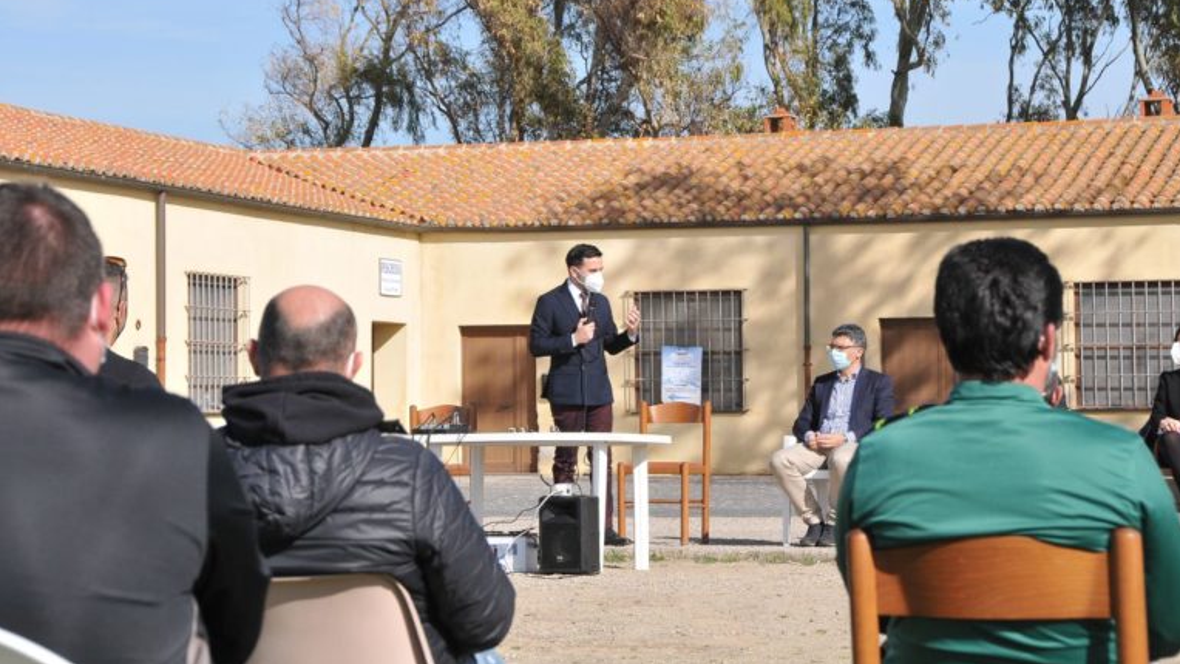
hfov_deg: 20.8
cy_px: 275
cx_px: 592
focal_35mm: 103
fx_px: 3208
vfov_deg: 11.8
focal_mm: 65
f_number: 13
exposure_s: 1/640
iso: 320
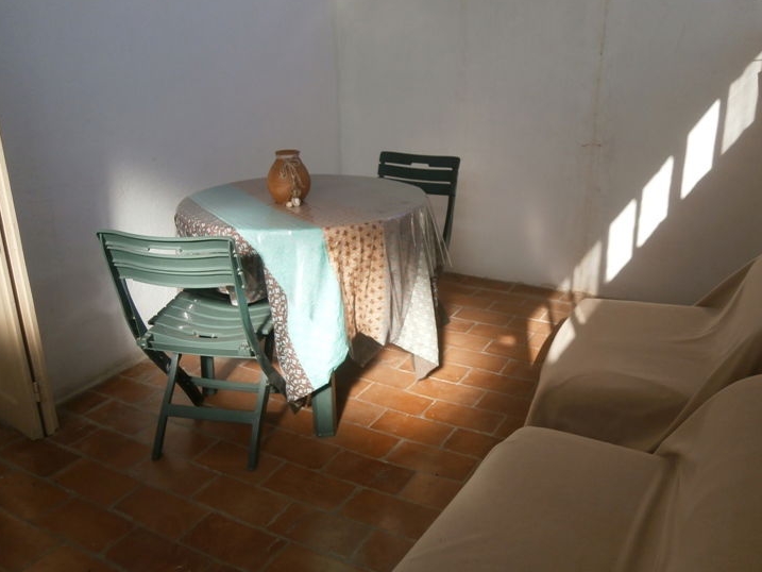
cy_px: 262
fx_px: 638
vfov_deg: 48.2
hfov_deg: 61.5
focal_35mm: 29
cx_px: 422
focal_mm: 4.7
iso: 80
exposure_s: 1/500
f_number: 2.8
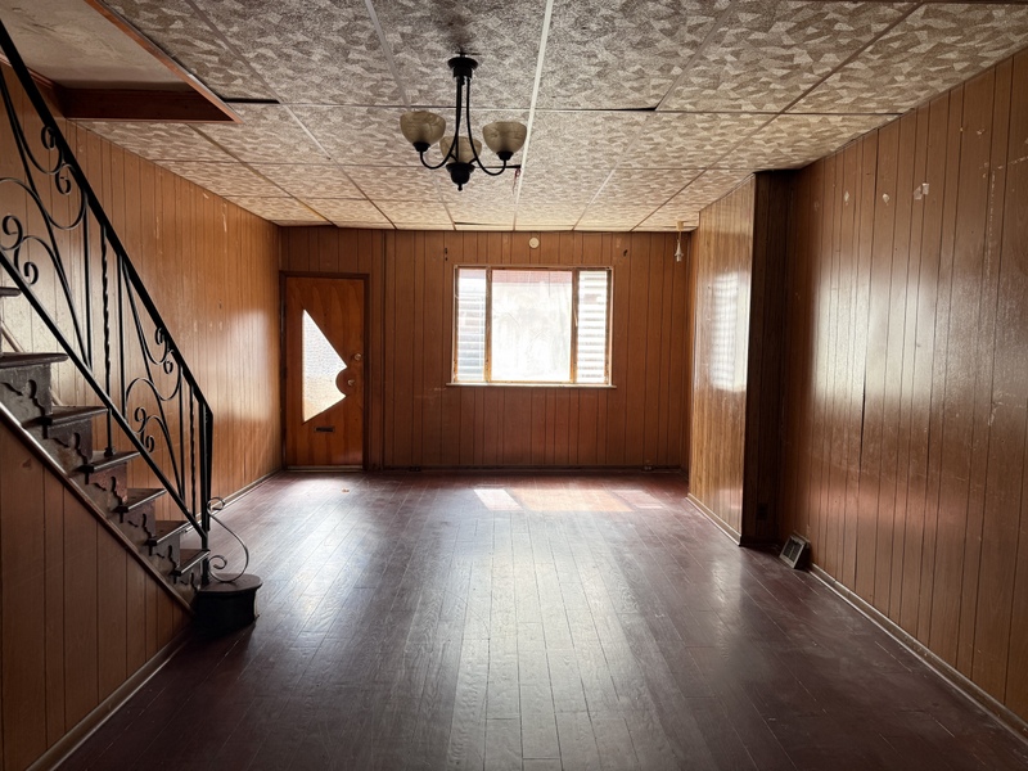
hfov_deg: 71.6
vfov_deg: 56.8
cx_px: 514
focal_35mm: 24
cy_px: 386
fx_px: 713
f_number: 1.78
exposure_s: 1/121
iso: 80
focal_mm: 6.76
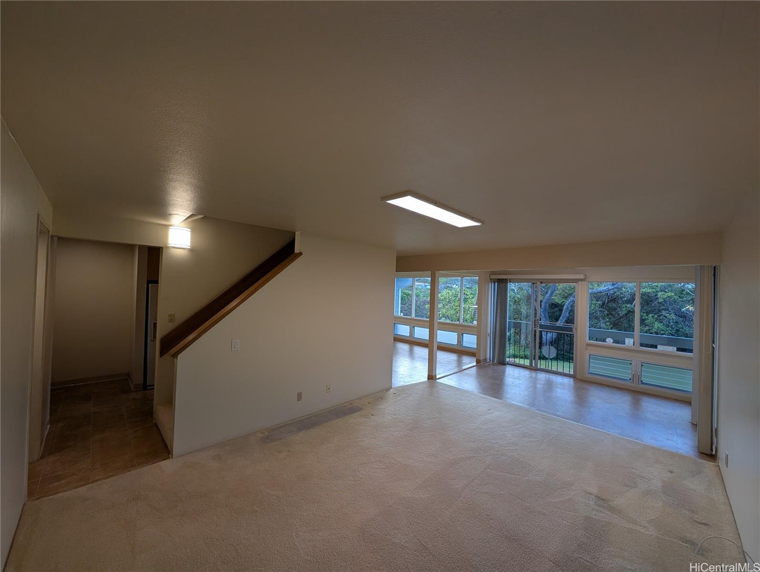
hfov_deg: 110.5
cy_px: 286
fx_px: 264
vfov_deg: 94.6
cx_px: 380
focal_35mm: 12
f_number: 1.7
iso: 49
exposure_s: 1/294
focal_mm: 2.02
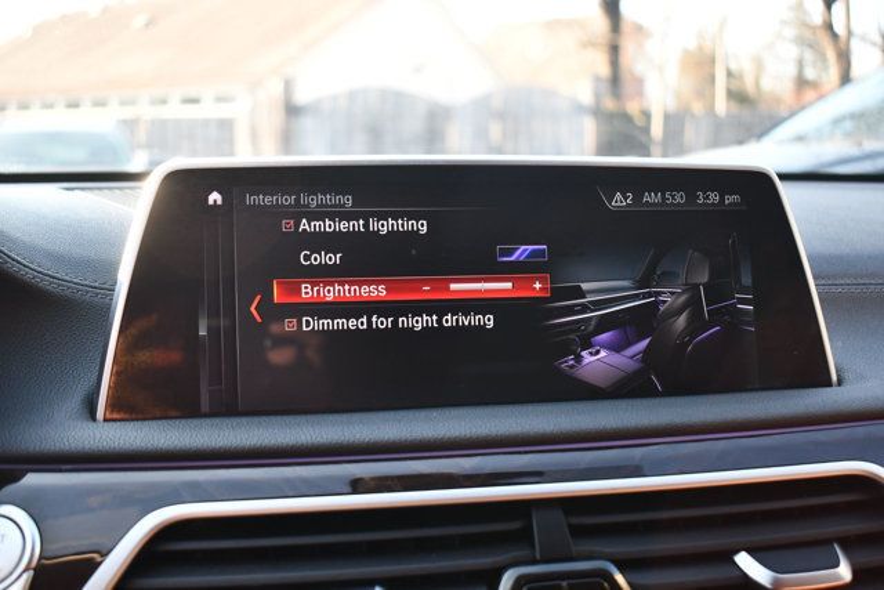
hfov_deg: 48.4
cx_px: 442
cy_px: 295
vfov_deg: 33.4
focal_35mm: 40
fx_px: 982
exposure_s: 1/250
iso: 800
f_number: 4
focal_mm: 27
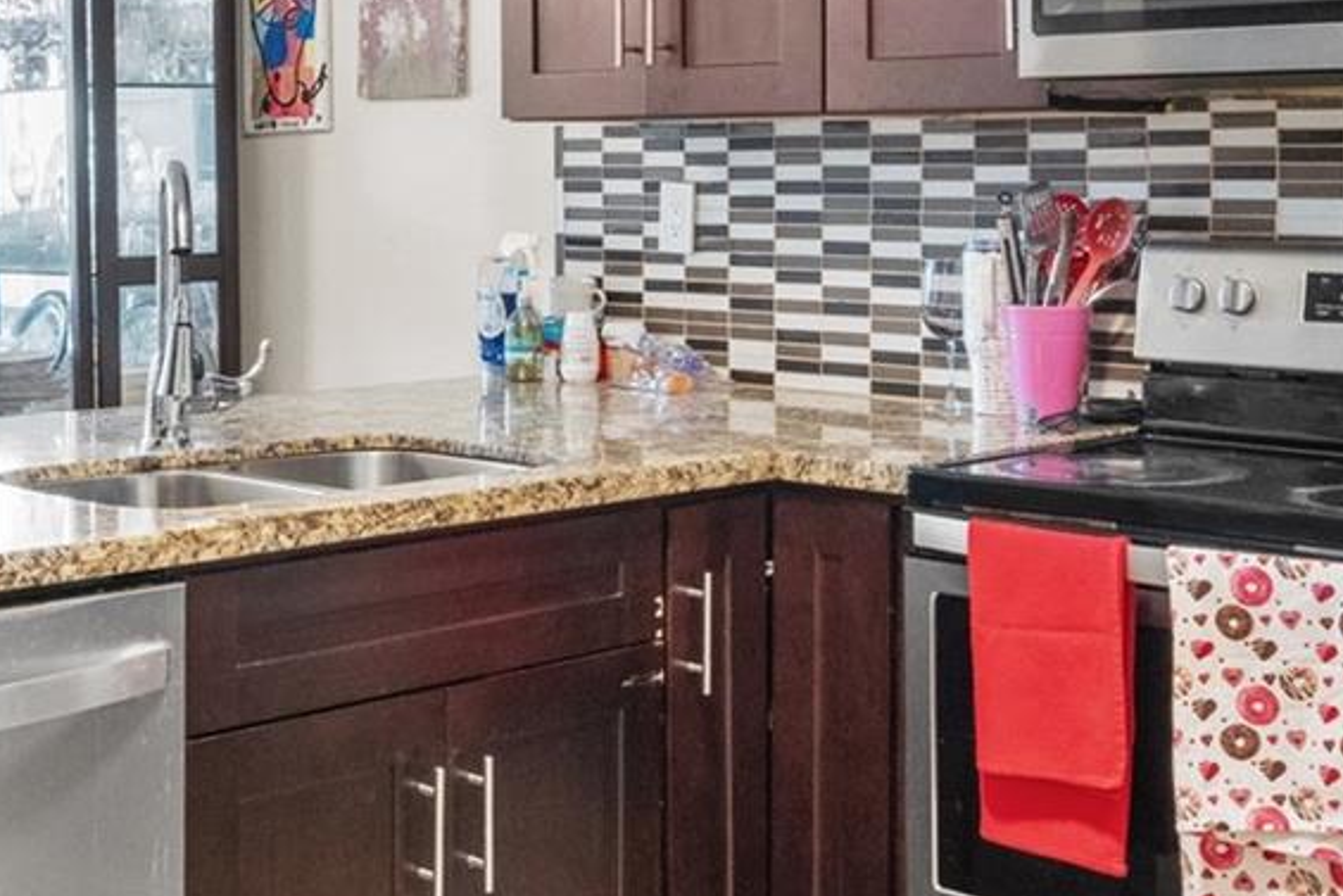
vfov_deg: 23.2
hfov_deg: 34.2
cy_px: 236
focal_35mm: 58
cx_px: 468
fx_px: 2164
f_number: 9
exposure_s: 1/5
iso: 3200
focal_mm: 16
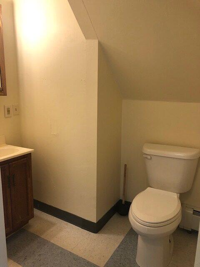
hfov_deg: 49.7
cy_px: 134
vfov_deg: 63.4
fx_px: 216
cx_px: 100
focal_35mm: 28
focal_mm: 3.99
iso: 32
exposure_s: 1/24
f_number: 1.8
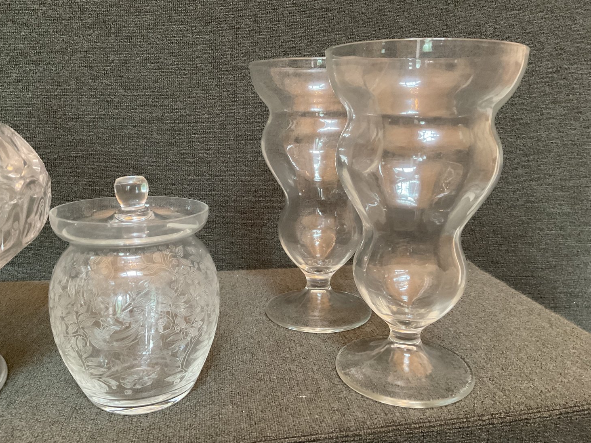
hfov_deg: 60.0
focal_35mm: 30
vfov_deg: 46.8
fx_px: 512
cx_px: 293
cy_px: 215
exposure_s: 1/50
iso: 250
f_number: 1.8
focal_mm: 3
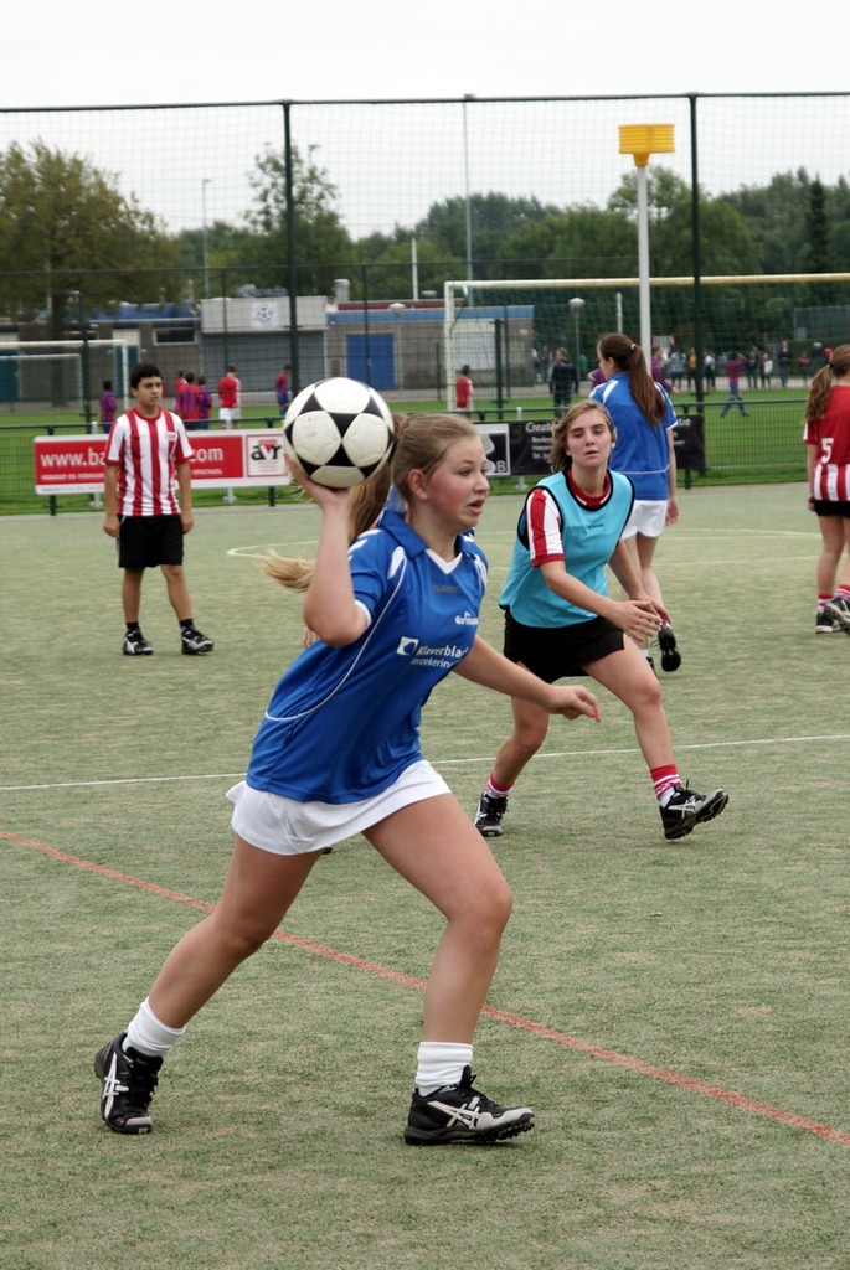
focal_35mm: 75
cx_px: 425
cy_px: 635
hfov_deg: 18.2
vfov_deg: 27.0
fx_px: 2650
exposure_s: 1/800
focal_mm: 50
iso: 100
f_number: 3.2
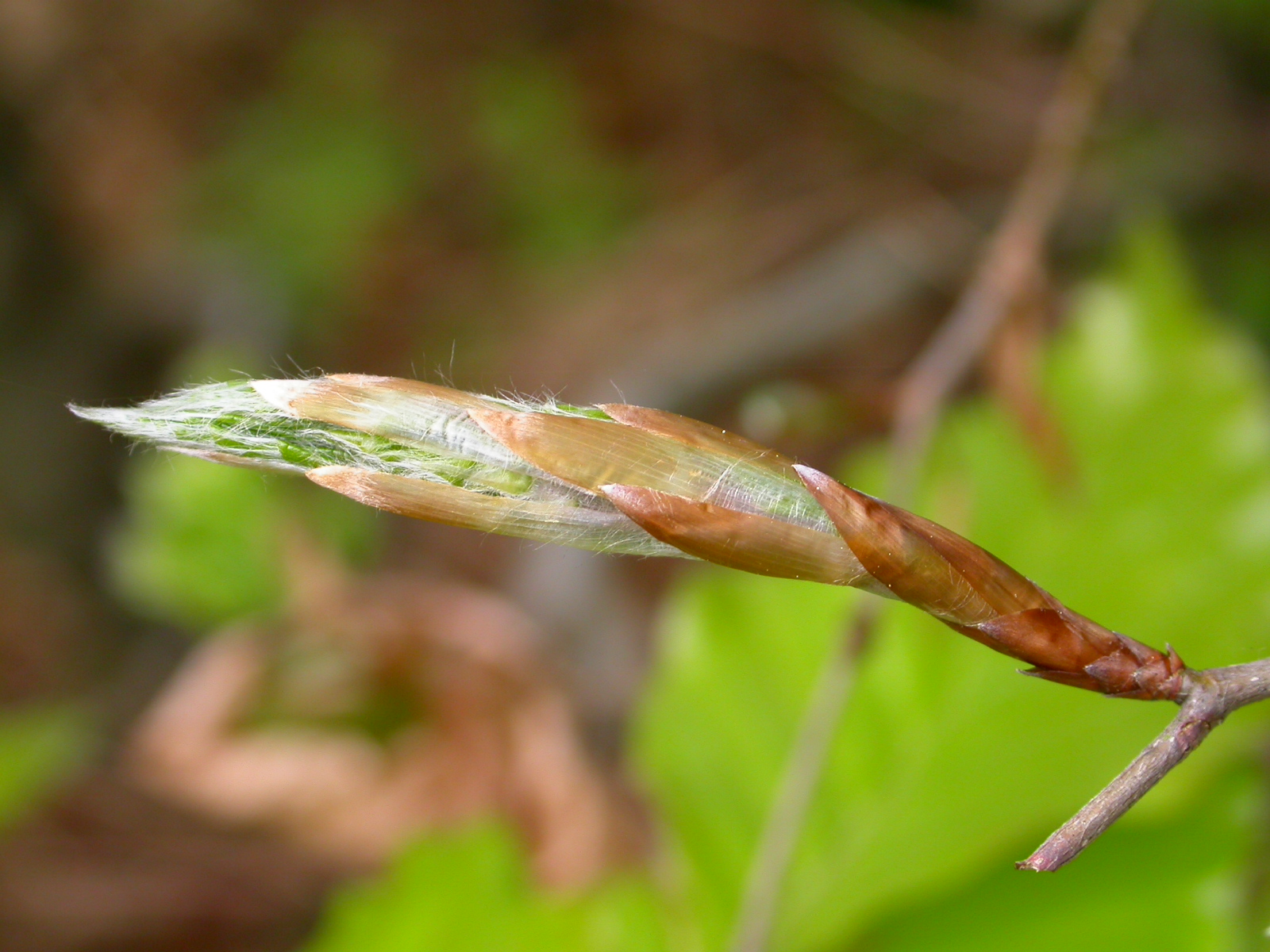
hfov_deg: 16.4
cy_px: 476
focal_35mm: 120
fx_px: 4403
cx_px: 635
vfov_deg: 12.3
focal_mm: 24.8
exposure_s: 1/102
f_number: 4.3
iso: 100
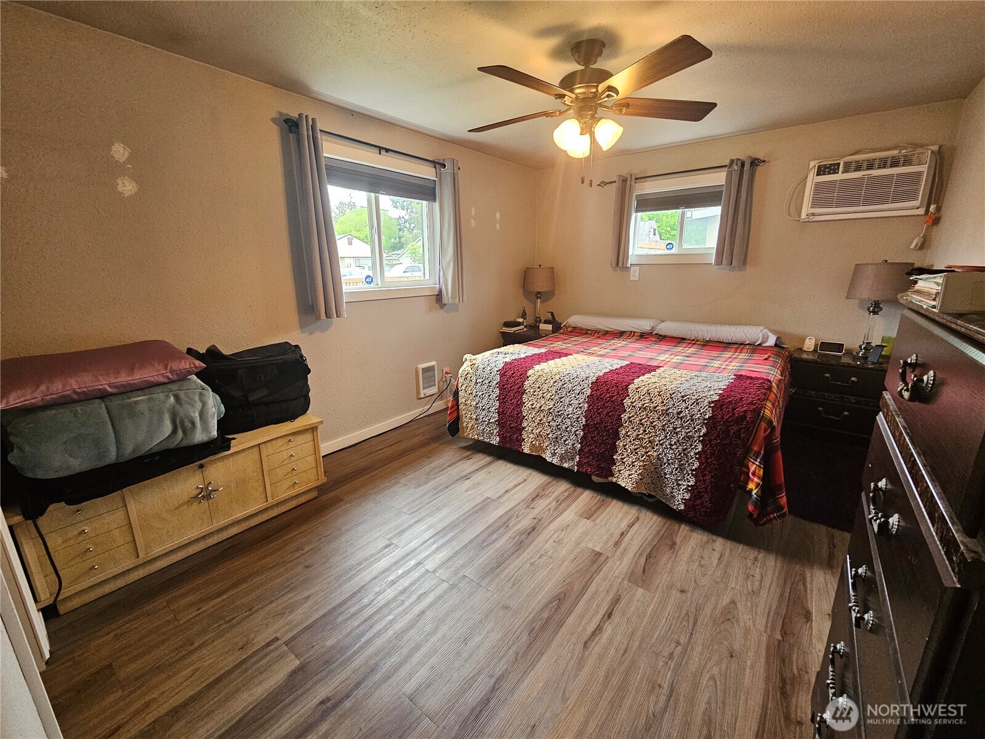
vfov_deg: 89.9
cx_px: 492
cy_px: 370
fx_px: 370
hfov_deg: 106.2
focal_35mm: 13
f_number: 2.2
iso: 400
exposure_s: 1/60
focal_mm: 2.2
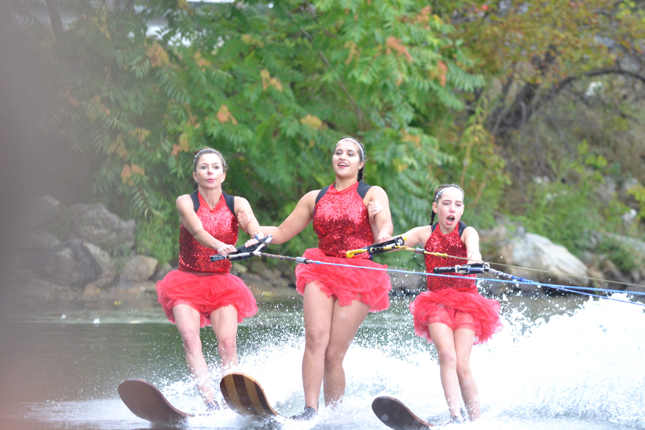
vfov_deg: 3.1
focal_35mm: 450
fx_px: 8062
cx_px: 322
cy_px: 215
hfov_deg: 4.6
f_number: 5.6
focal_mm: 300
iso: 1400
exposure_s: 1/500
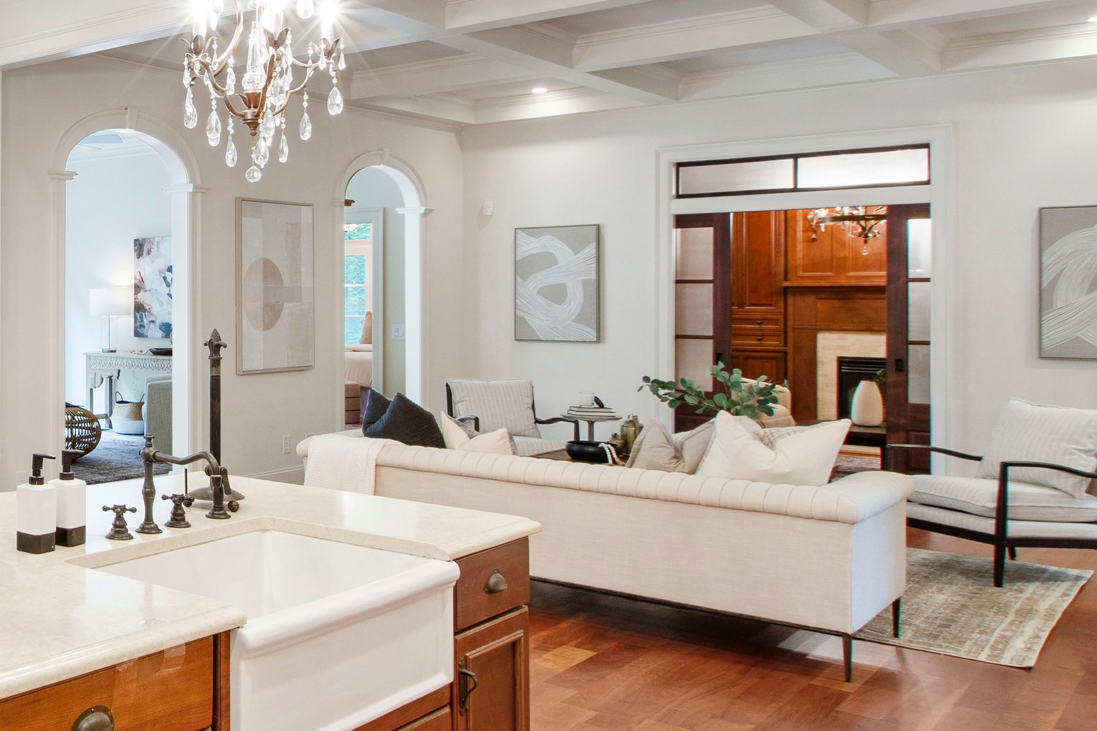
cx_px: -46
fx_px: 1097
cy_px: 275
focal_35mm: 36
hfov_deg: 43.8
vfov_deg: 36.7
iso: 100
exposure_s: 1/1.25
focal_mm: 10
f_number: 8
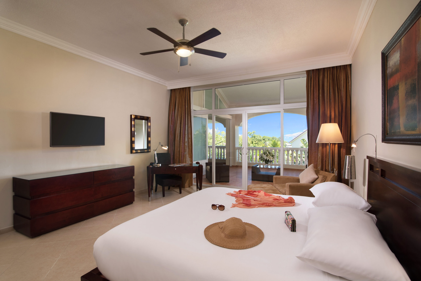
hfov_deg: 90.0
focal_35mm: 18
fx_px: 211
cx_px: 210
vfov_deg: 67.4
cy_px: 140
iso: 500
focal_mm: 18
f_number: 8
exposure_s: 1/30
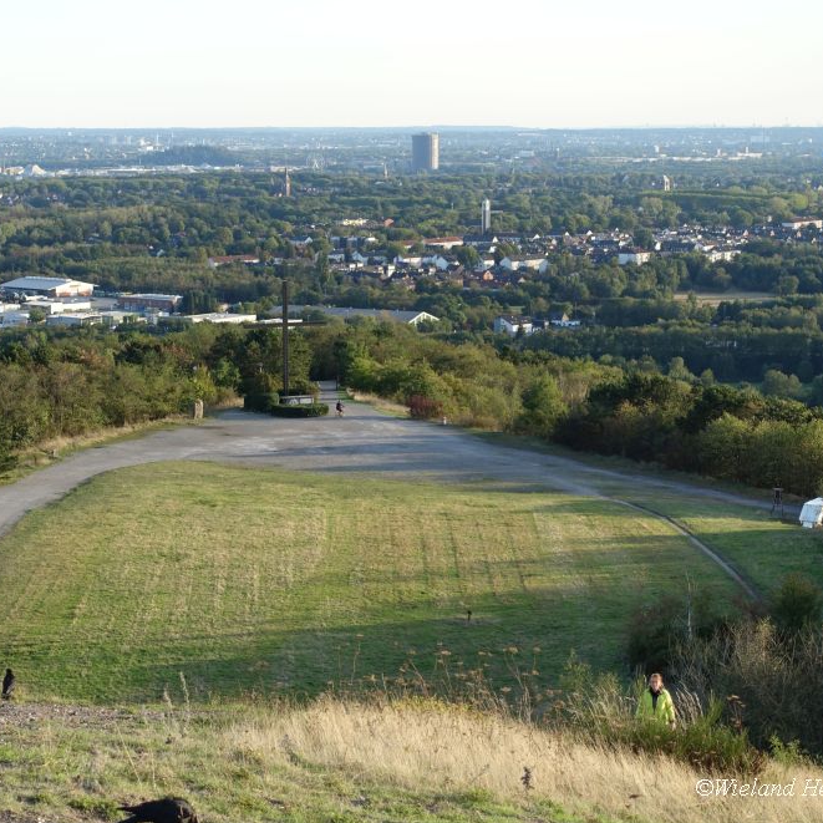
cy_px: 413
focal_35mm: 90
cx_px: 289
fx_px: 2421
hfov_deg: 19.2
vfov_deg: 19.3
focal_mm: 25.7
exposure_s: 1/200
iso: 125
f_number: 4.5
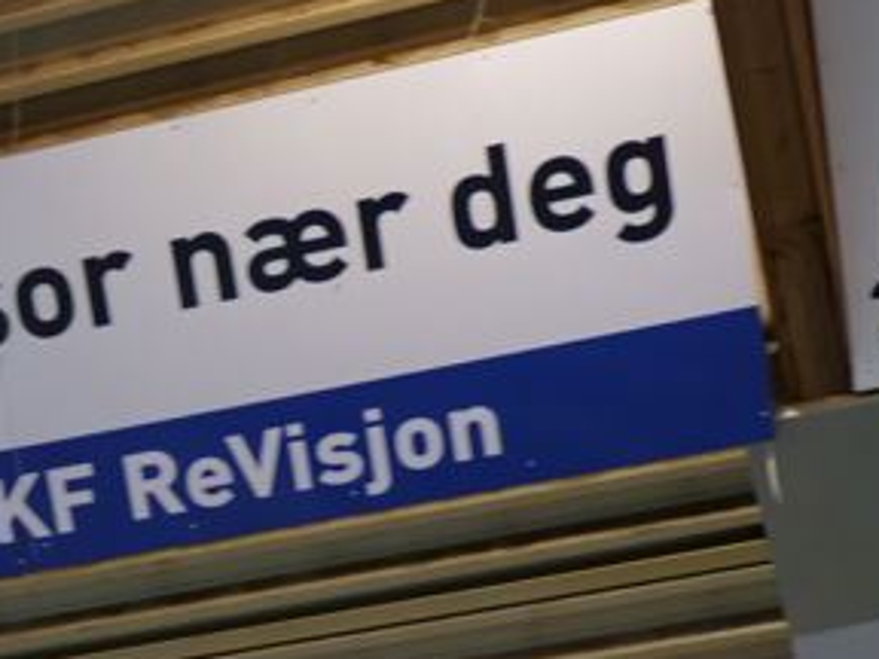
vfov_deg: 9.0
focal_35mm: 151
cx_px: -470
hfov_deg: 12.4
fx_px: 3834
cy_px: 1498
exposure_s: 1/60
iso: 200
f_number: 1.4
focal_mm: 16
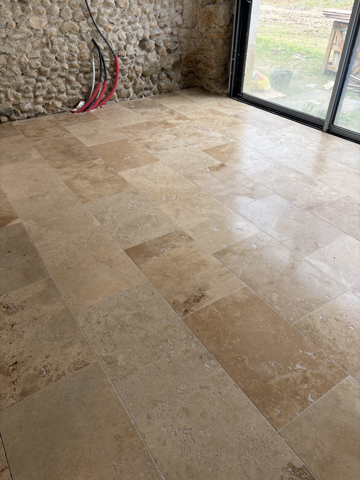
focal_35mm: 26
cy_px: 240
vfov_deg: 67.3
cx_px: 180
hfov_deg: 53.1
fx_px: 361
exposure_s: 1/144
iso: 32
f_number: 1.6
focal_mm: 5.96
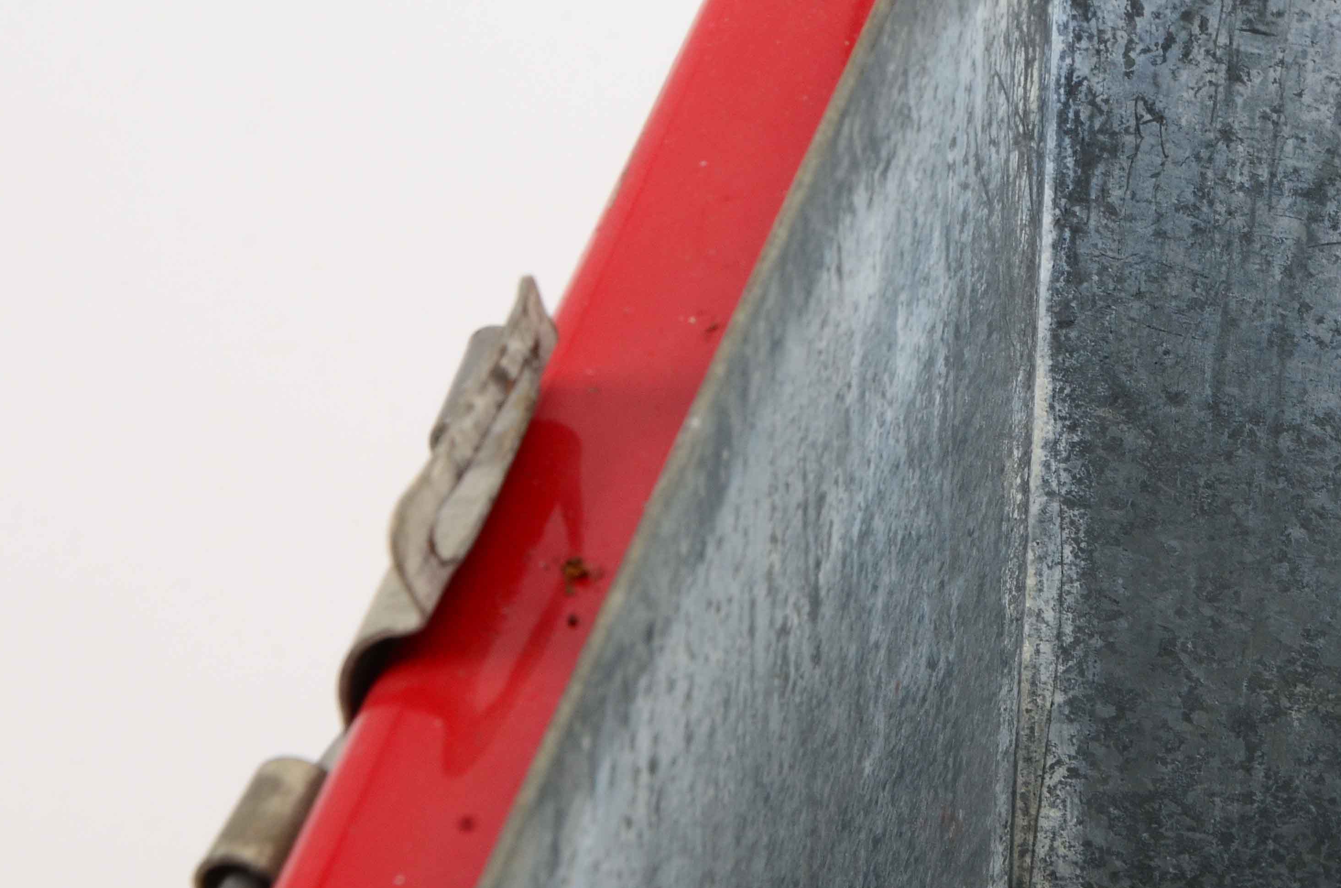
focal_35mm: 202
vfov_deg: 6.8
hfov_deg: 10.2
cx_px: 1052
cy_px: 270
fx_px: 7509
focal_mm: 80
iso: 400
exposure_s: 1/160
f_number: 16
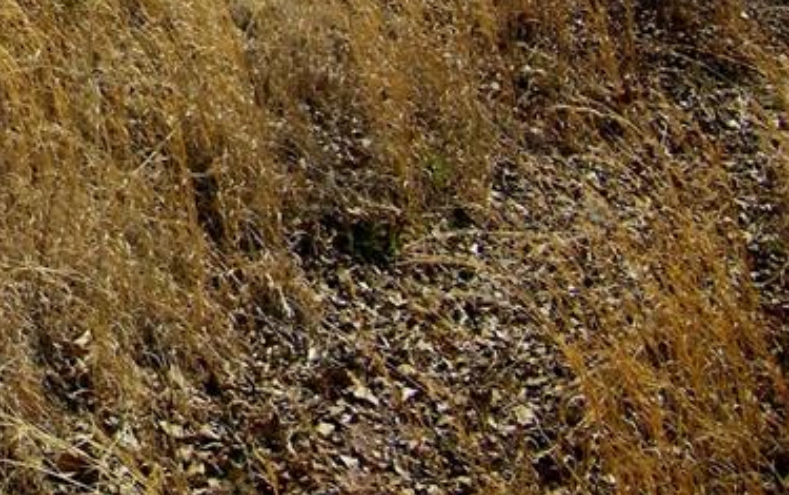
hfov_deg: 22.4
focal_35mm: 81
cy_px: -217
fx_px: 1743
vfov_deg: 15.1
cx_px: -284
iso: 80
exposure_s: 1/320
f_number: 7
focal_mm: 5
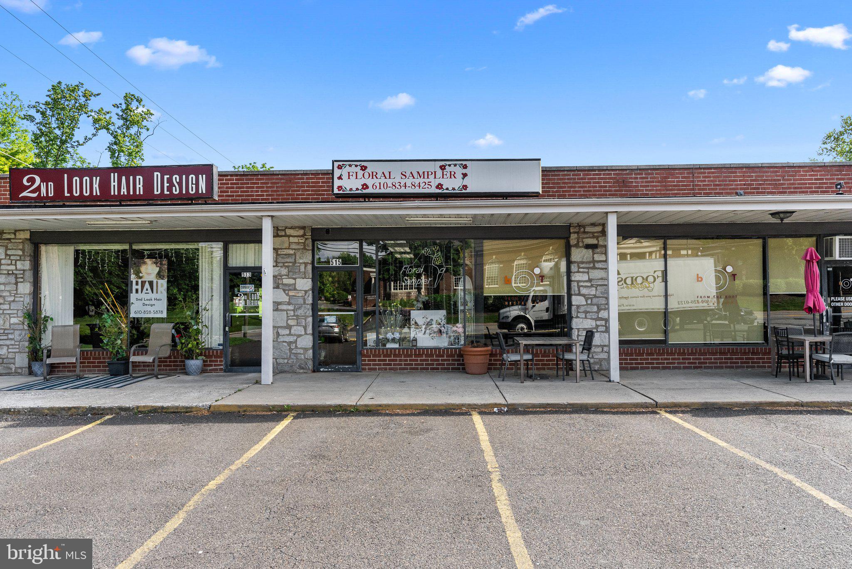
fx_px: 592
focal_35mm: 25
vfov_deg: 51.3
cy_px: 284
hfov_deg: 71.5
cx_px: 426
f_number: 11
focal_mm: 25
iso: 800
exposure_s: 1/400
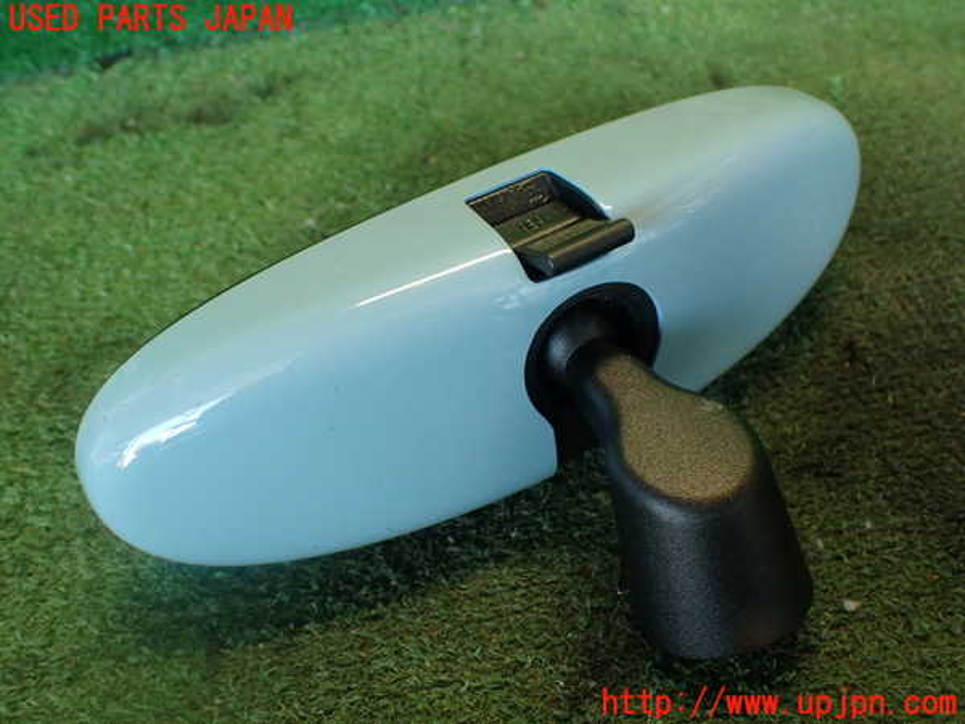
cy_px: 362
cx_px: 482
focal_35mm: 32
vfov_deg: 44.2
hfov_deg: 56.8
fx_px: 892
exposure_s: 1/40
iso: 200
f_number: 2.4
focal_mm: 5.79
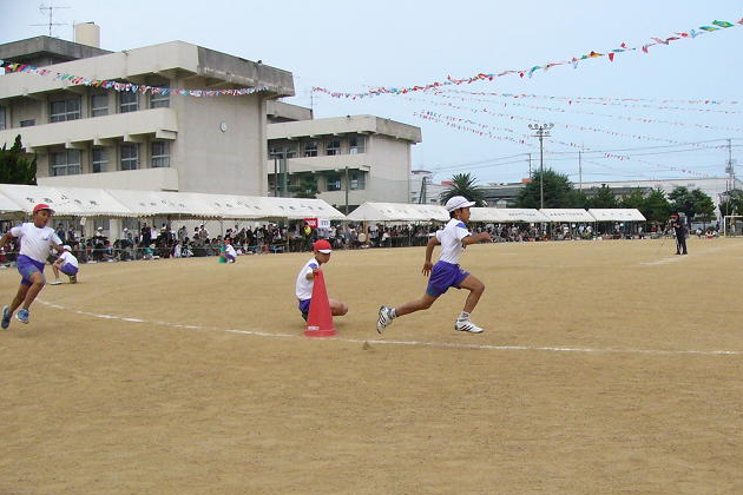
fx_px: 764
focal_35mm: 37
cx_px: 376
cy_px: 265
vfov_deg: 35.9
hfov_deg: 51.9
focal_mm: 4.6
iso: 200
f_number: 8
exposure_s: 1/2000
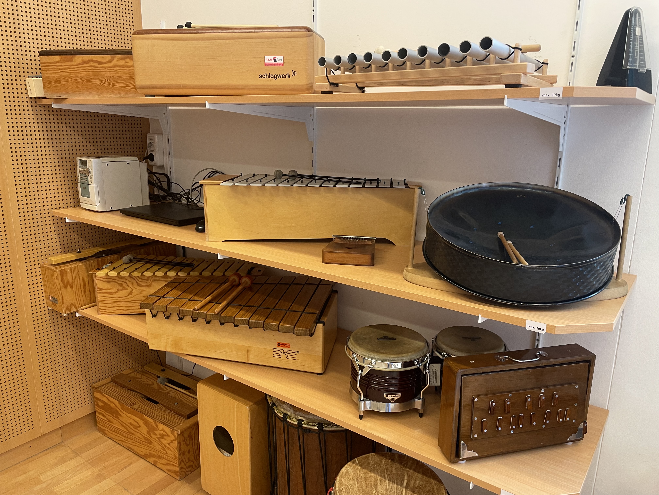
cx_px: 330
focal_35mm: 26
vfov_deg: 53.1
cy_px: 248
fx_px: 495
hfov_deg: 67.3
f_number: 1.6
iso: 80
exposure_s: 1/50
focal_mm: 4.2
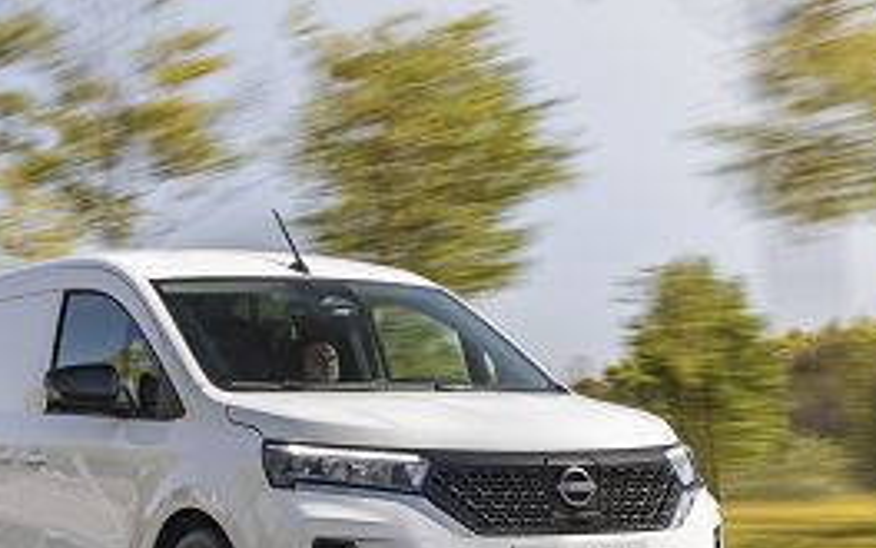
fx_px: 2029
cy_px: 457
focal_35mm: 85
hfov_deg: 24.3
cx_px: 342
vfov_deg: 15.2
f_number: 22
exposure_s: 1/15
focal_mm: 43
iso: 100
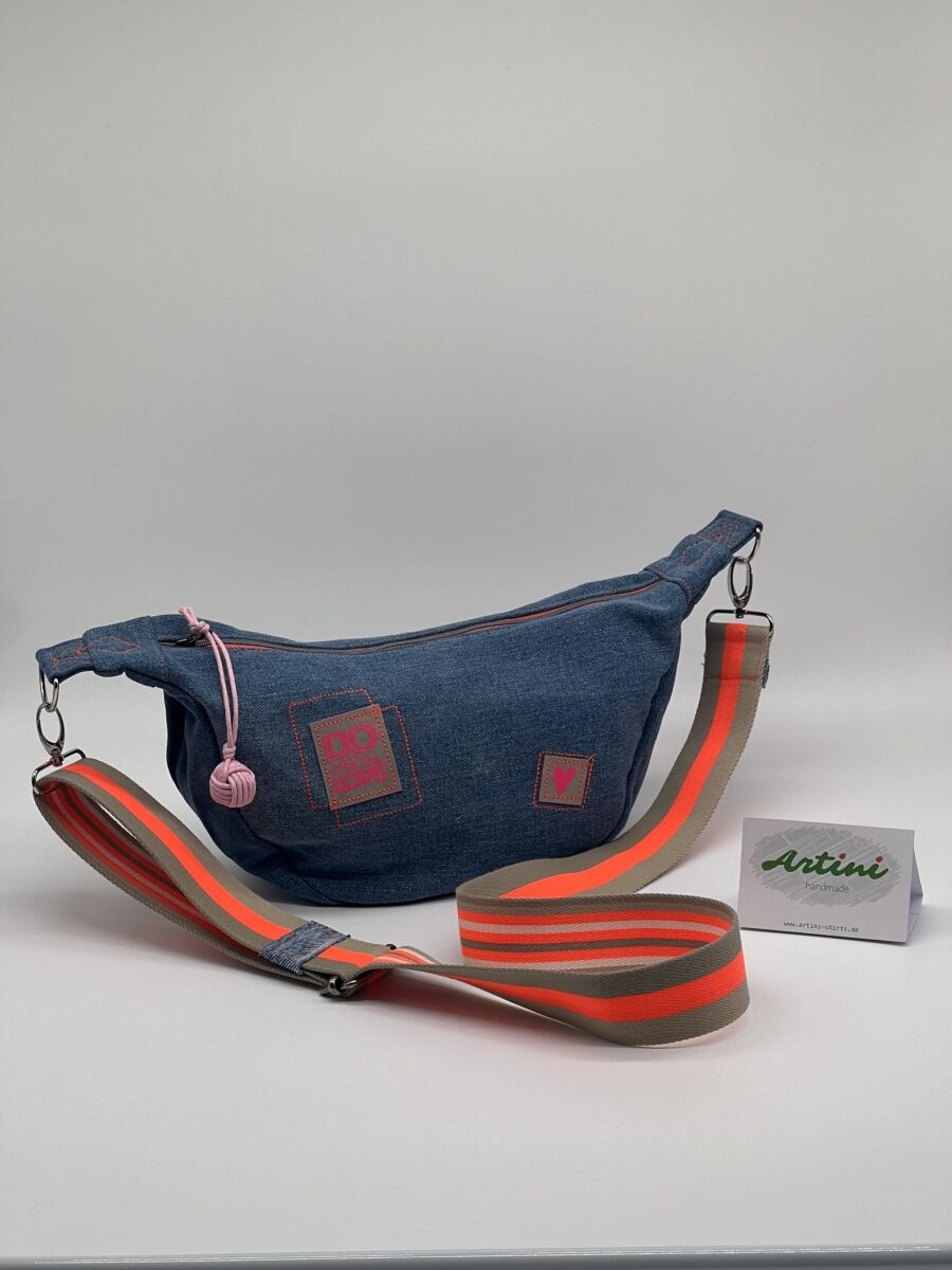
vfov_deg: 25.3
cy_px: 635
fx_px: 2824
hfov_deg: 19.1
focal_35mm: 77
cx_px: 476
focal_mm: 9
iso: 32
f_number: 2.8
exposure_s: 1/171
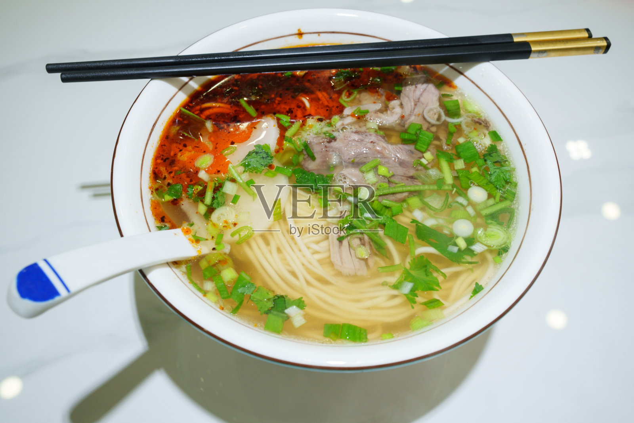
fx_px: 616
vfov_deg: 37.9
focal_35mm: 35
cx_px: 317
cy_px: 212
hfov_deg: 54.4
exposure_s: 1/40
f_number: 9
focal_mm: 35
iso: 200
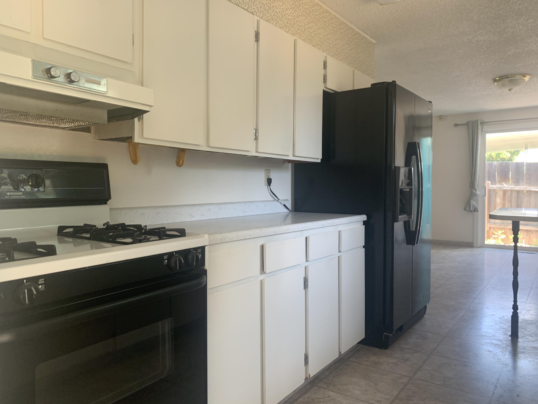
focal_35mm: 26
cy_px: 202
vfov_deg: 53.1
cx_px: 269
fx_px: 404
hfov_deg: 67.3
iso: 100
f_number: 1.8
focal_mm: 4.25
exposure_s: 1/76
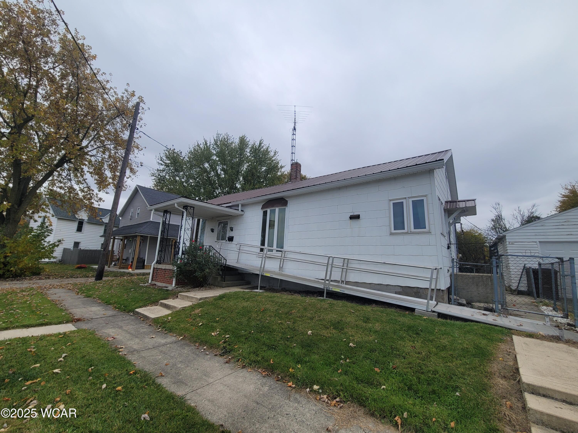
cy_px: 216
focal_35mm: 13
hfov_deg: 106.2
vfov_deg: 89.9
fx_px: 217
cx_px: 289
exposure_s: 1/1628
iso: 50
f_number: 2.2
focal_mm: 2.2
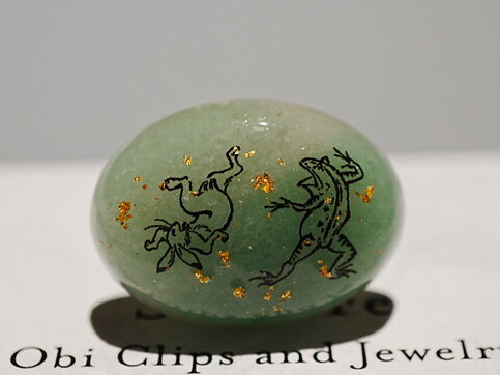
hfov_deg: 22.8
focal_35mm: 86
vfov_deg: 17.1
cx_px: 274
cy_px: 149
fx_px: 1242
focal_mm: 30
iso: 160
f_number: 4
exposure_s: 1/50
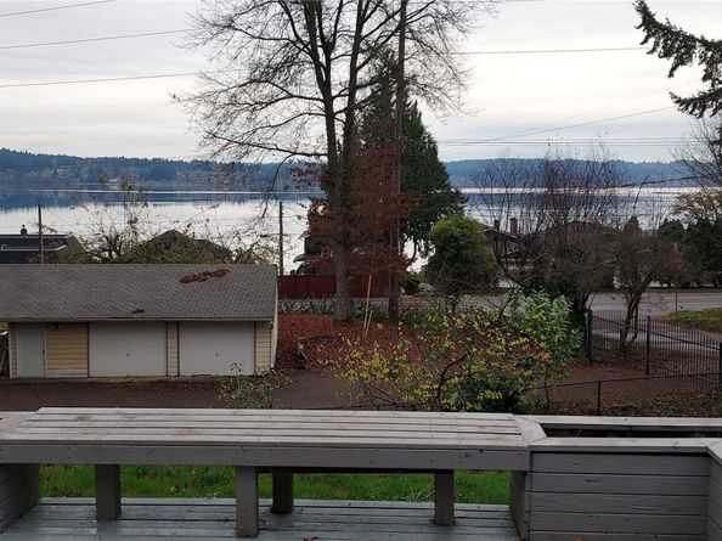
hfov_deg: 71.6
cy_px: 270
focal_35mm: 24
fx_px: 500
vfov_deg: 56.8
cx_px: 361
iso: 40
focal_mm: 4.6
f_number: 1.8
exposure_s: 1/262
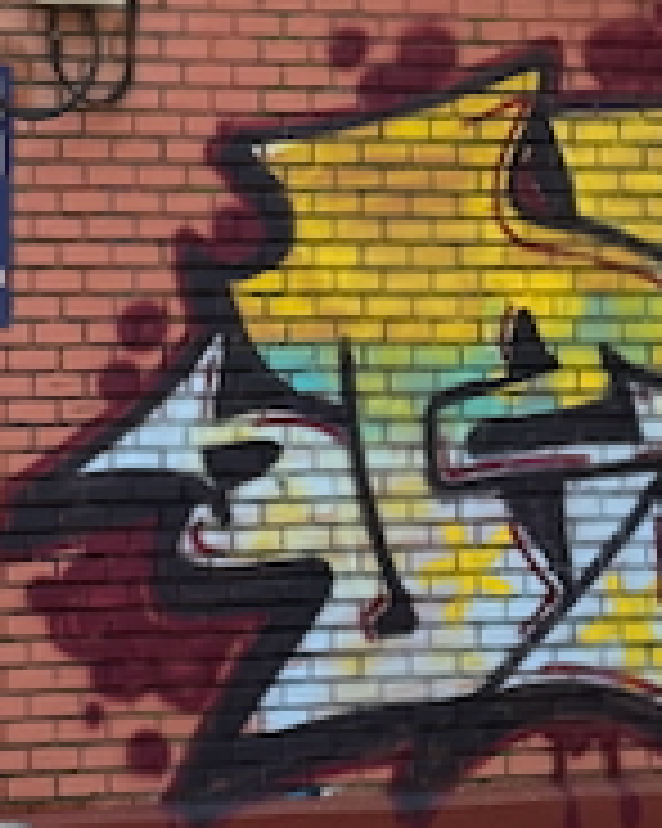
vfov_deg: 11.7
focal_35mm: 163
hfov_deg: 9.5
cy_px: 54
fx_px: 3995
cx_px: 167
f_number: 1.78
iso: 64
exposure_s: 1/837
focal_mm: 6.76
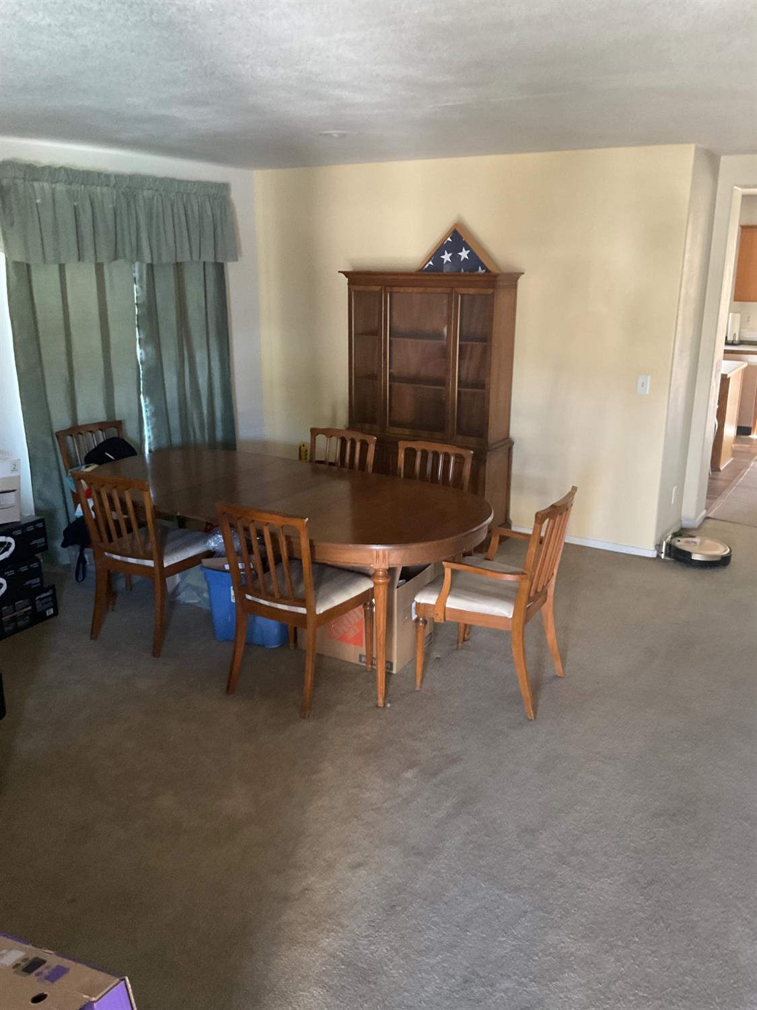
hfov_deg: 48.2
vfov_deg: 61.7
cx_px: 378
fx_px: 846
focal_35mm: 29
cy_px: 505
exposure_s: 1/37
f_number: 1.8
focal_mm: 3
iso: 320
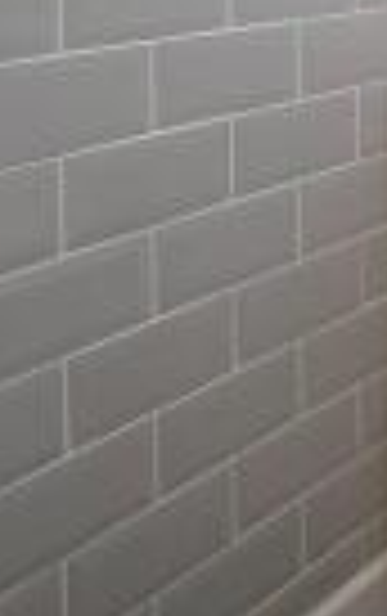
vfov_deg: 33.2
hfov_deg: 18.7
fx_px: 892
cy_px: -65
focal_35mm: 53
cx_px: 706
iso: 200
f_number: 4
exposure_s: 1/60
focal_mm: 10
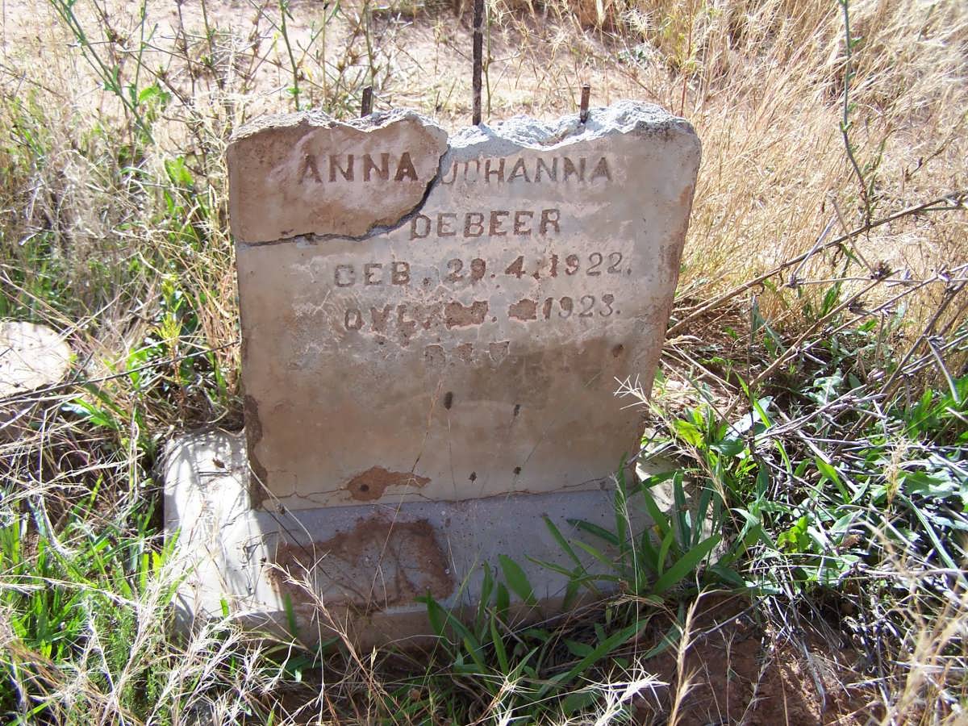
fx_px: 1063
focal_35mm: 38
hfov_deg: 49.0
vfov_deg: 37.7
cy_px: 363
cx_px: 484
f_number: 2.8
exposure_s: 1/500
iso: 80
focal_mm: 6.3
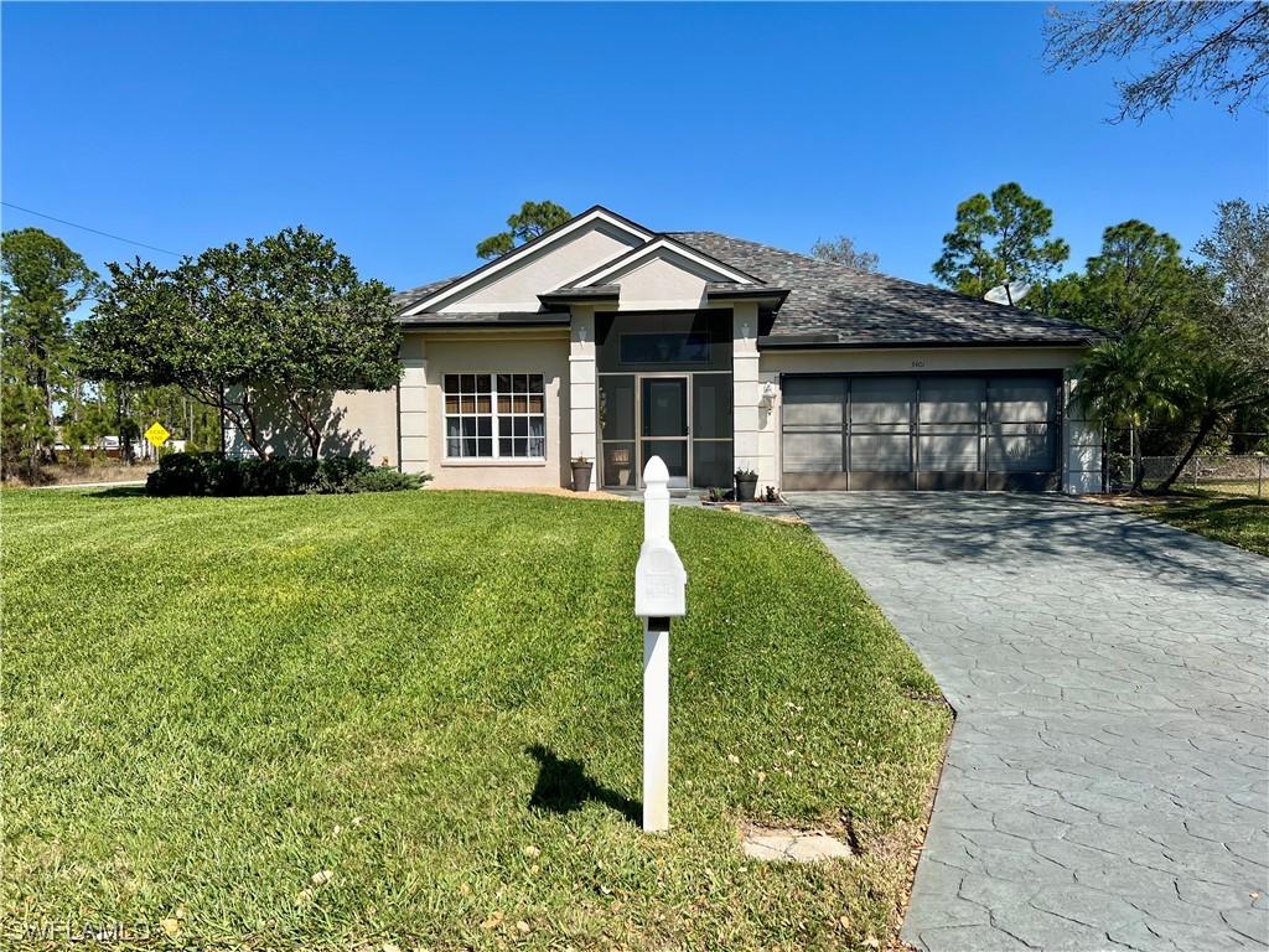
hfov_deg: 67.3
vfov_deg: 53.1
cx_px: 634
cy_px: 476
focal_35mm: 26
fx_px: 953
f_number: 1.5
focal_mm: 5.7
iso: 50
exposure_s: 1/4444
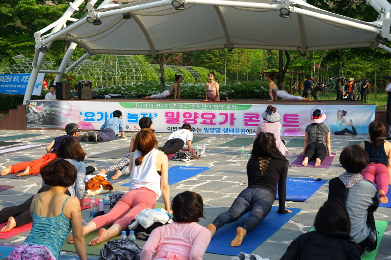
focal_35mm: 46
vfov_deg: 29.2
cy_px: 130
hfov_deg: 42.8
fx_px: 499
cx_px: 196
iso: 100
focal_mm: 46
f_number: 6.3
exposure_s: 1/250
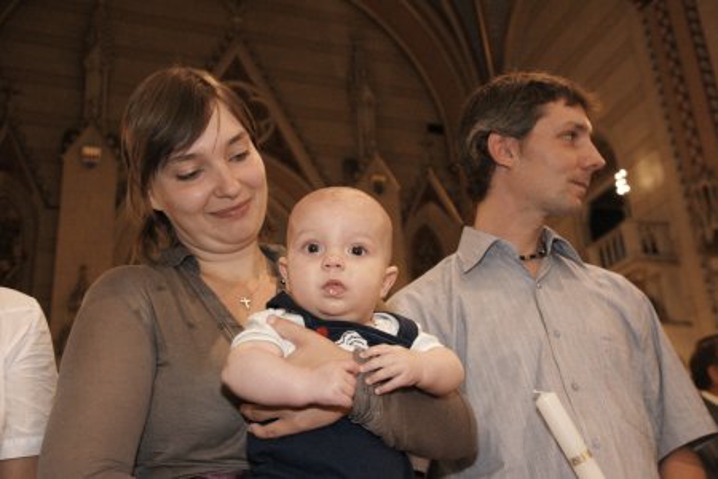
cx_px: 359
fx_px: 778
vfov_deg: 34.2
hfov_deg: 49.6
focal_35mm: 39
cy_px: 240
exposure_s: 1/60
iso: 3200
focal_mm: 26
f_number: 4
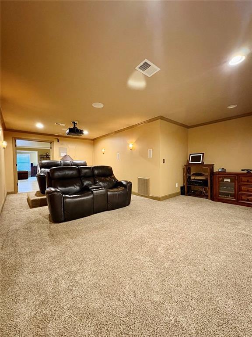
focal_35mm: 14
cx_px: 126
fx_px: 136
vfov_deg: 102.1
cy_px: 168
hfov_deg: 85.7
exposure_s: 1/40
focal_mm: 2.22
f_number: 2.2
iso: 1000
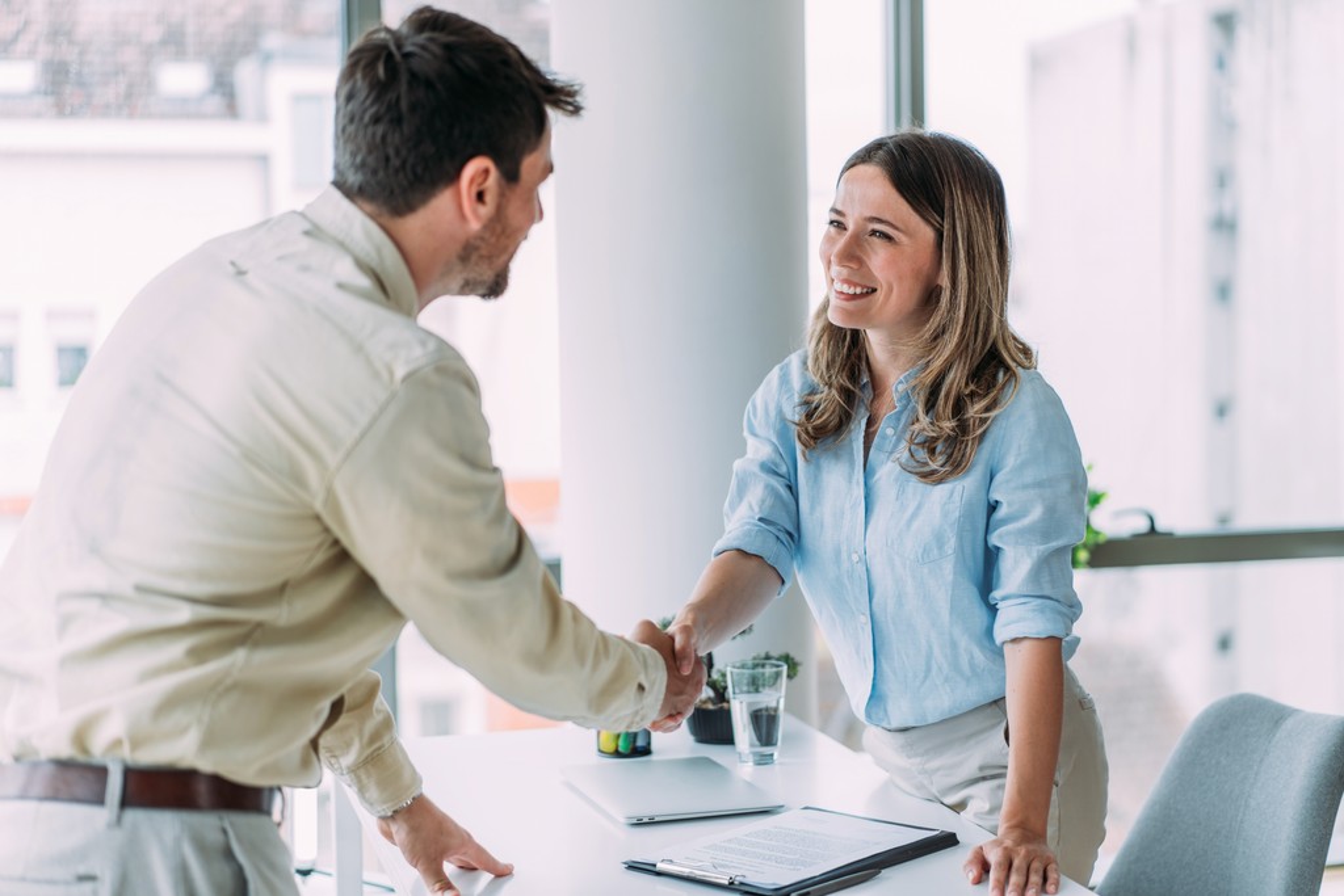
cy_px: 448
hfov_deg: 36.2
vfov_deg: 24.6
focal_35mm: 55
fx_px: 2053
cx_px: 672
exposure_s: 1/320
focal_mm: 55
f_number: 2
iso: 160
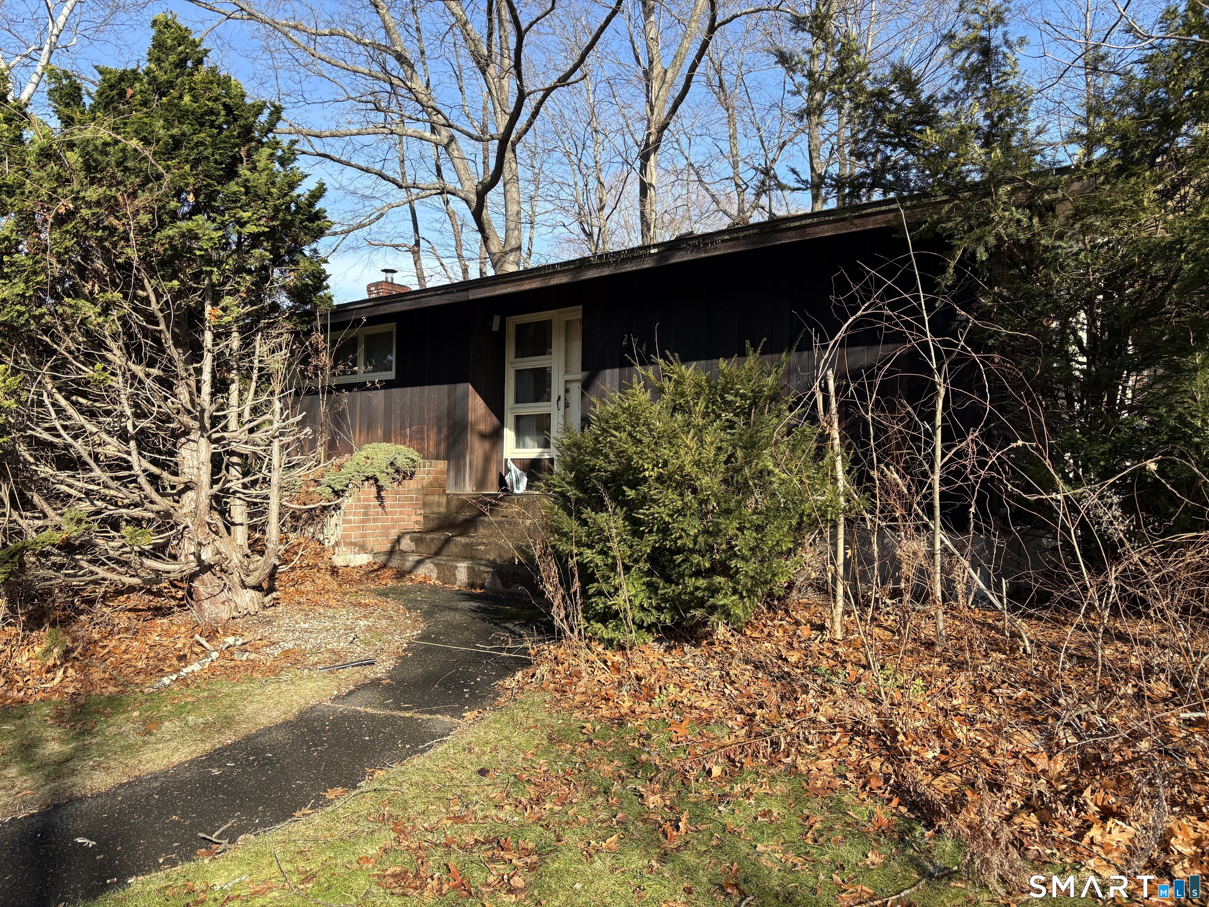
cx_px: 604
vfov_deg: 53.1
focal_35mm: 26
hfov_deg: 67.3
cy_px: 454
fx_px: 908
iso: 50
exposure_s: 1/1175
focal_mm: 5.96
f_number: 1.6
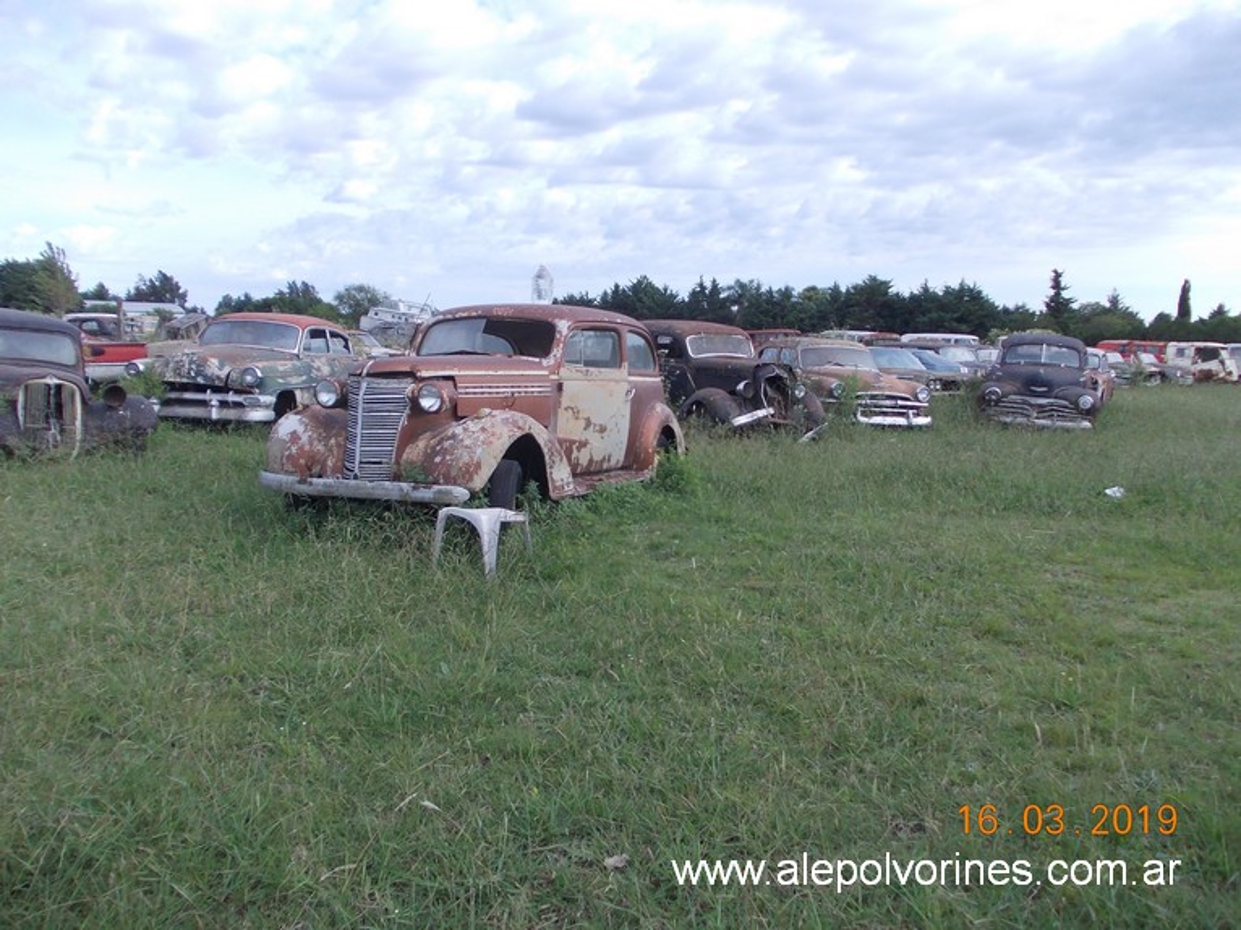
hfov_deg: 63.5
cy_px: 465
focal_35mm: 28
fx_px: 1003
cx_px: 620
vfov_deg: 49.7
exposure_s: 1/160
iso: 80
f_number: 5.4
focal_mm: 4
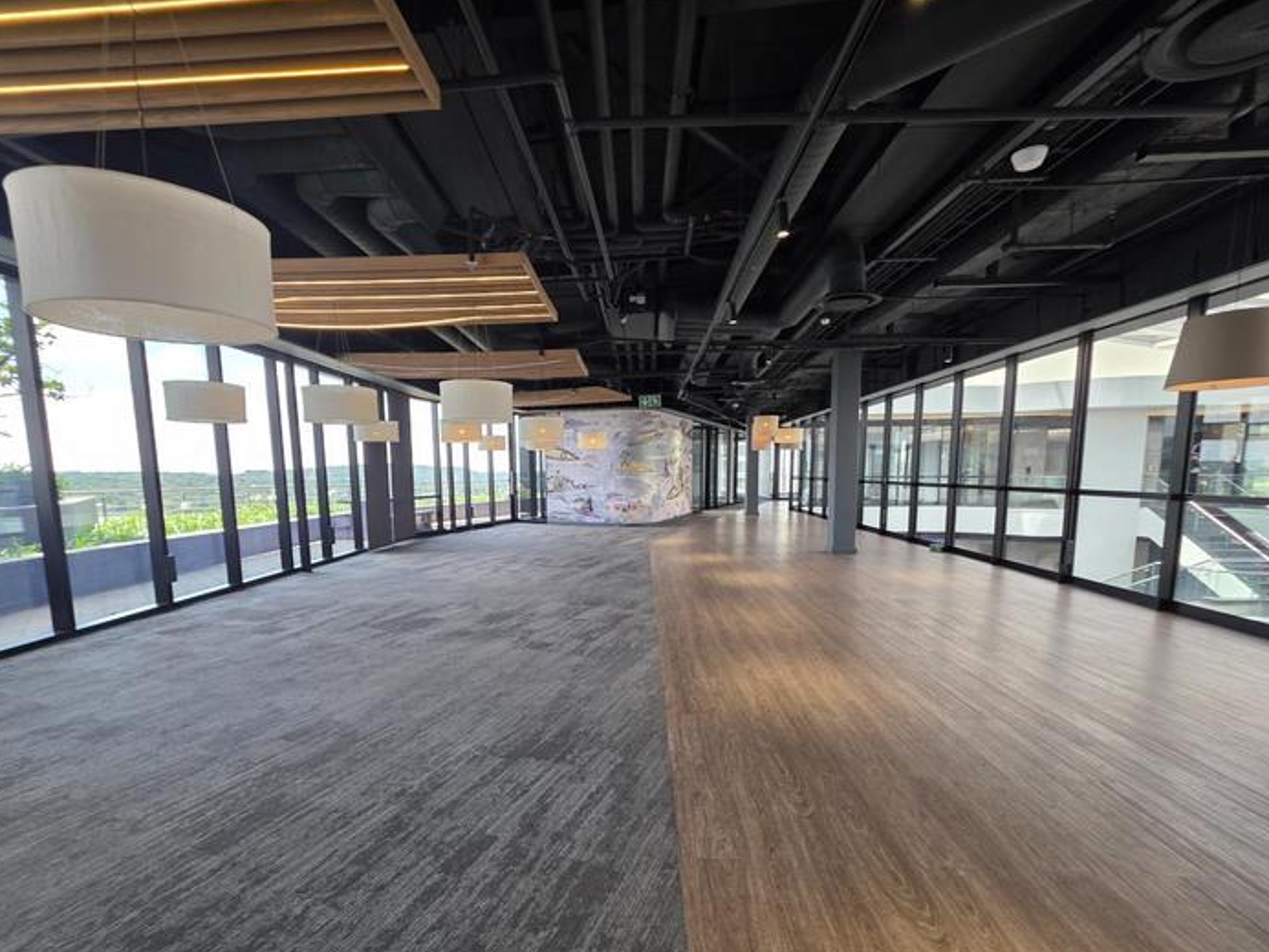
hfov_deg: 98.1
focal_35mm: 15
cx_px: 604
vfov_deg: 81.3
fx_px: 550
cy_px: 544
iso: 100
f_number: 1.9
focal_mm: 2.2
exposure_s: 1/100
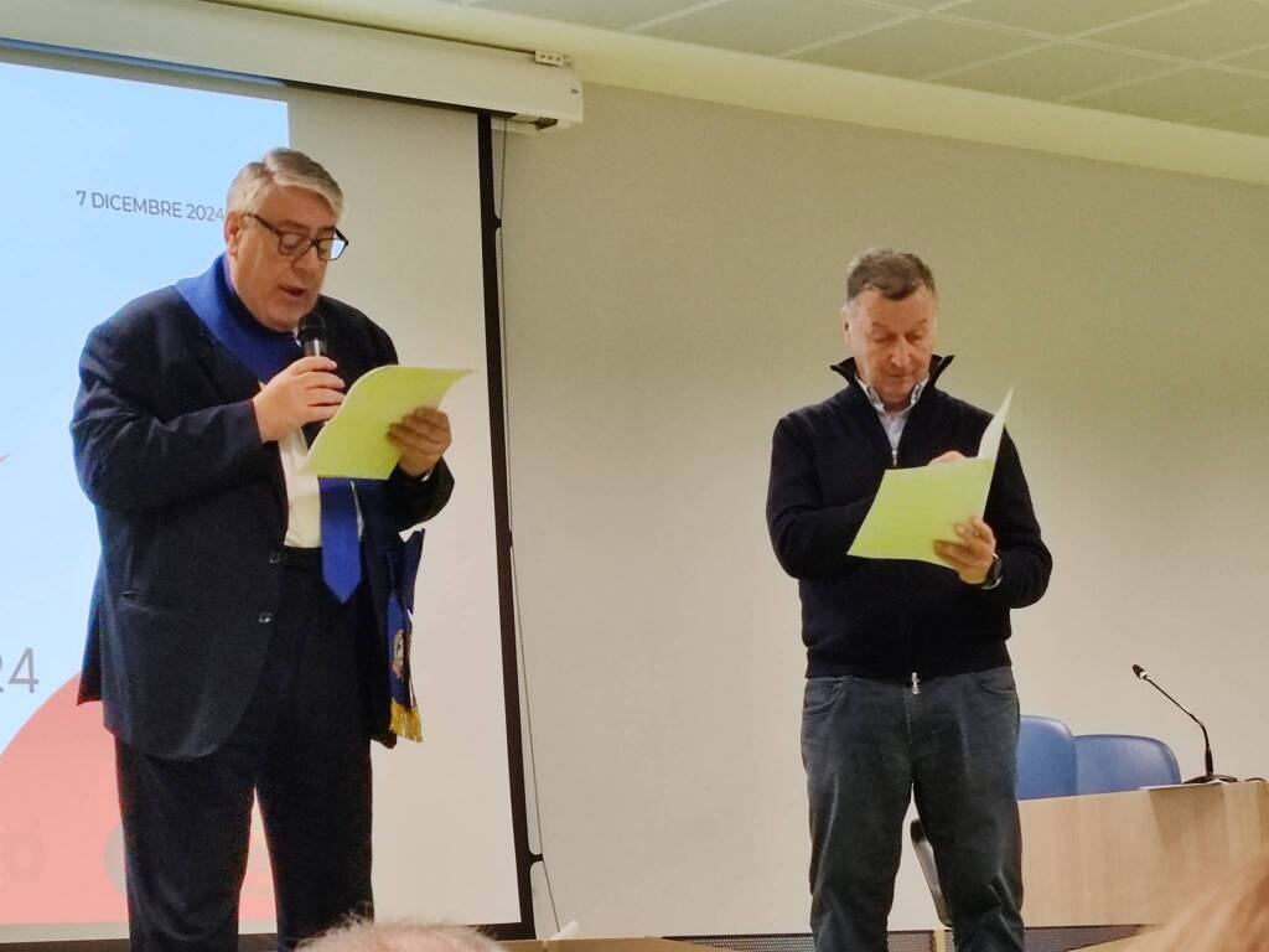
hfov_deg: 17.3
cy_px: 476
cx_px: 634
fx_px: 4179
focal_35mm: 114
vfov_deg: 13.0
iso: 800
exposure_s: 1/100
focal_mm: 6.12
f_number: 1.9
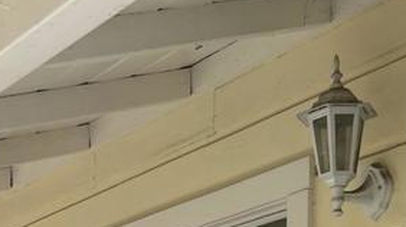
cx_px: 76
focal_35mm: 103
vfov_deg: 10.4
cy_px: 510
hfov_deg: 20.5
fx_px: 1108
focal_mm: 5.7
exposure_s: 1/1724
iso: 50
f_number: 1.5
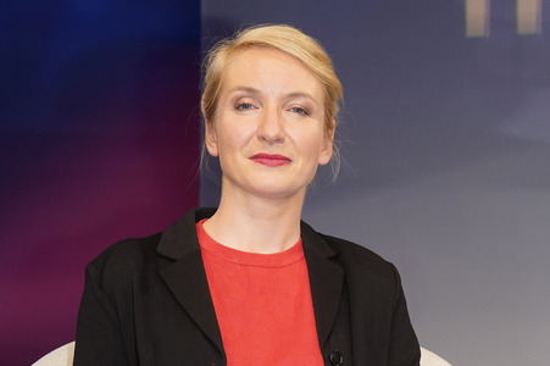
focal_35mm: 40
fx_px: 611
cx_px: 275
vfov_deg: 33.4
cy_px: 183
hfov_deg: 48.5
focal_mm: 40
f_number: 5.6
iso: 2000
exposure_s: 1/160
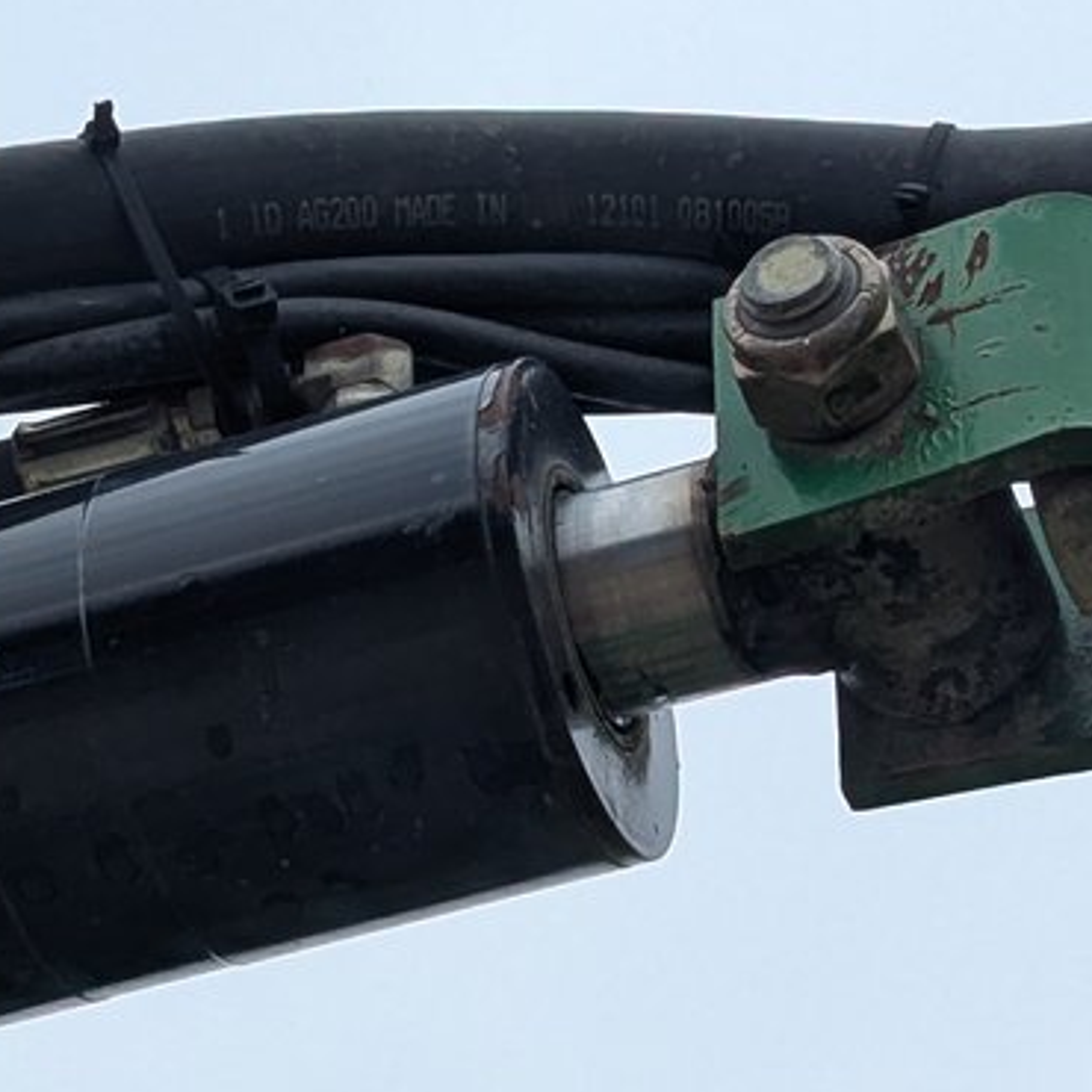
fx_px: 6174
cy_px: 713
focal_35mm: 173
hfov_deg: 10.1
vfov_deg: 10.1
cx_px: 435
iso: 79
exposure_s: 1/2817
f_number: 1.85
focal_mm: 6.81
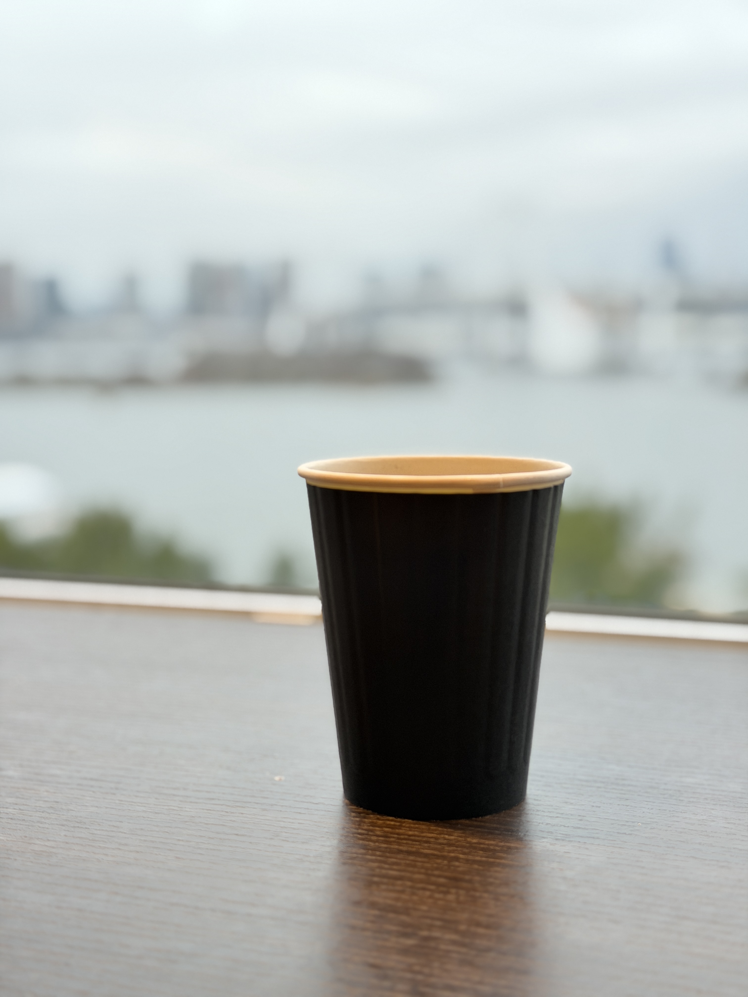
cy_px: 498
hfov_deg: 30.3
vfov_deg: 39.7
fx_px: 1383
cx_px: 374
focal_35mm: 48
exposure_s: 1/109
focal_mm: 6.76
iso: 200
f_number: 1.78
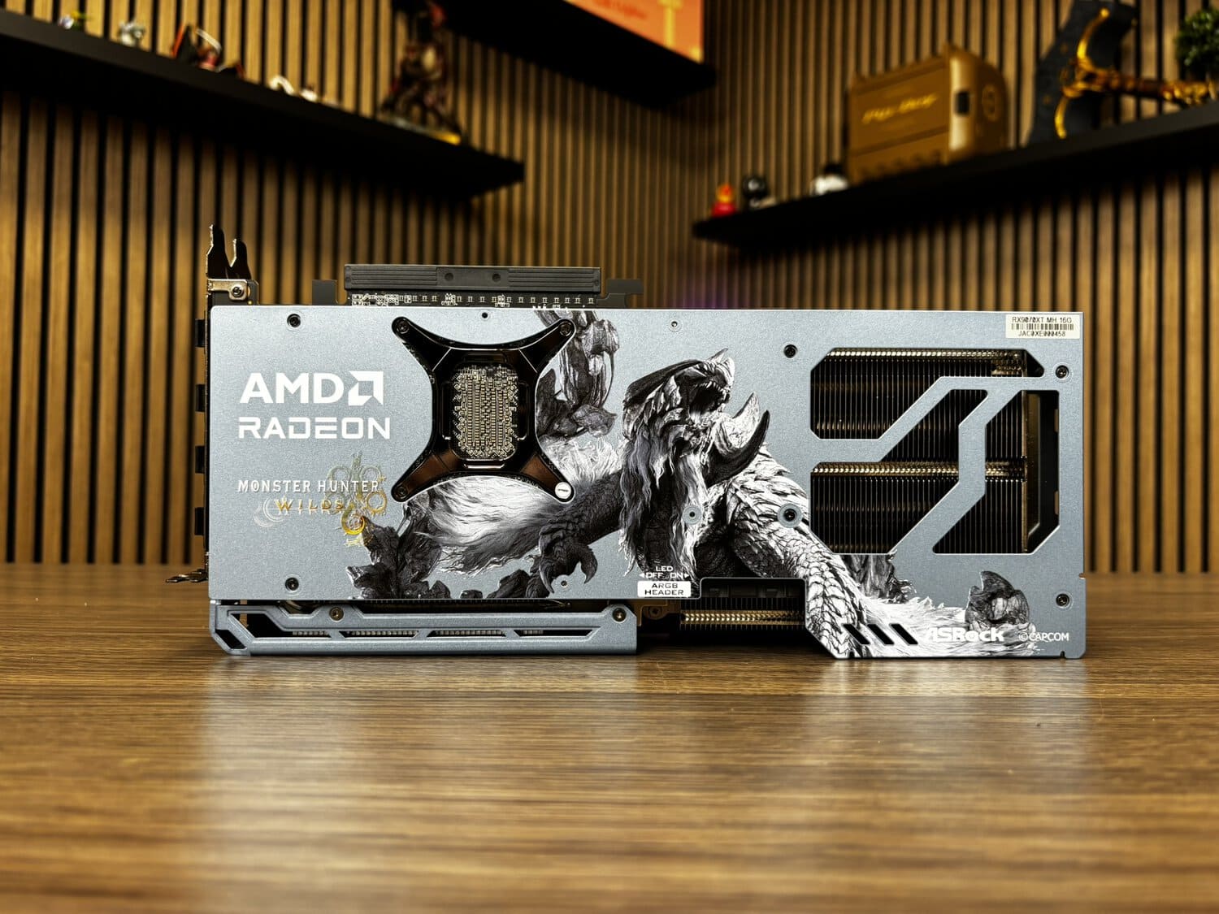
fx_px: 916
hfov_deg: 67.3
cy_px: 457
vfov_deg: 53.1
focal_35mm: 26
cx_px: 610
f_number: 1.6
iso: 100
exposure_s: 1/50
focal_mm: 5.96
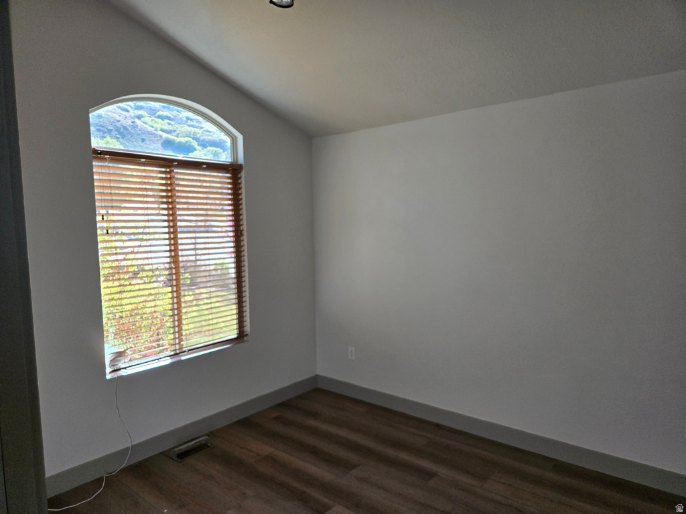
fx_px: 456
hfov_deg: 73.9
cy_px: 257
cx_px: 343
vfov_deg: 58.9
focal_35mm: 23
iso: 25
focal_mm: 5.4
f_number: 1.8
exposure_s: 1/180
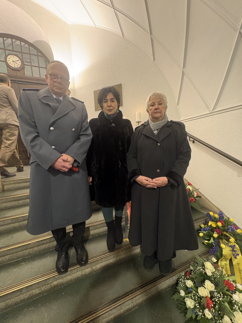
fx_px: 130
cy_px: 162
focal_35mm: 14
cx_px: 121
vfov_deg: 102.1
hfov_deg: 85.7
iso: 500
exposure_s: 1/50
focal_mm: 2.22
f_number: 2.2
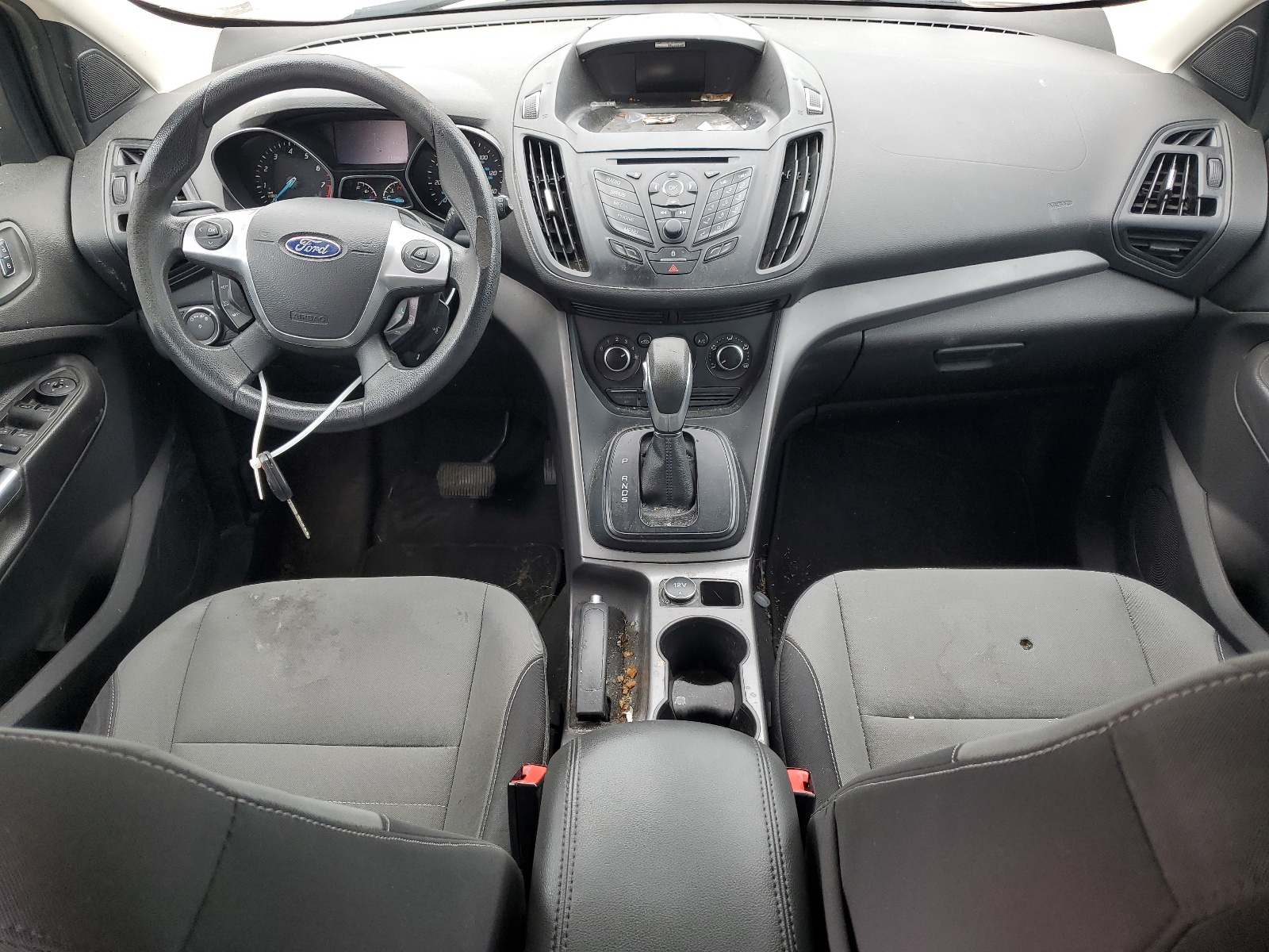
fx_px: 953
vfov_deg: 53.1
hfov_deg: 67.3
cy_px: 476
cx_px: 634
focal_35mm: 26
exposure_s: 1/196
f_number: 1.5
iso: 50
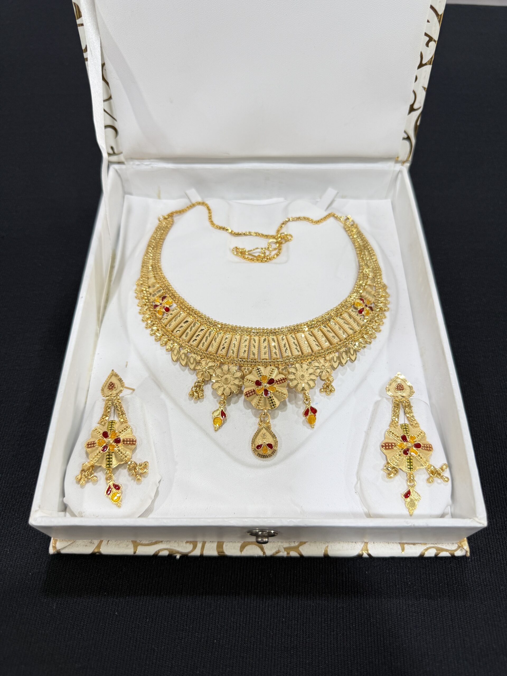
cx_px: 254
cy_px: 338
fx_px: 469
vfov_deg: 71.6
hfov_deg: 56.8
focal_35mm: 24
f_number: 1.78
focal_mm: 6.76
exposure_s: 1/100
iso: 100
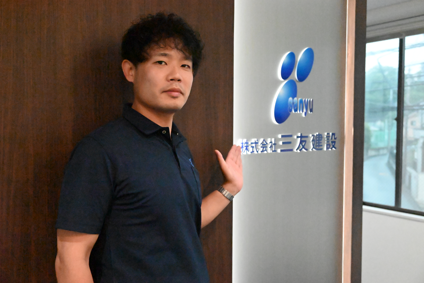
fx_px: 412
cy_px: 142
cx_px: 212
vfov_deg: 37.9
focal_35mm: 35
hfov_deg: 54.4
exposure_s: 1/2000
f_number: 4.8
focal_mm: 35
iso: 51200
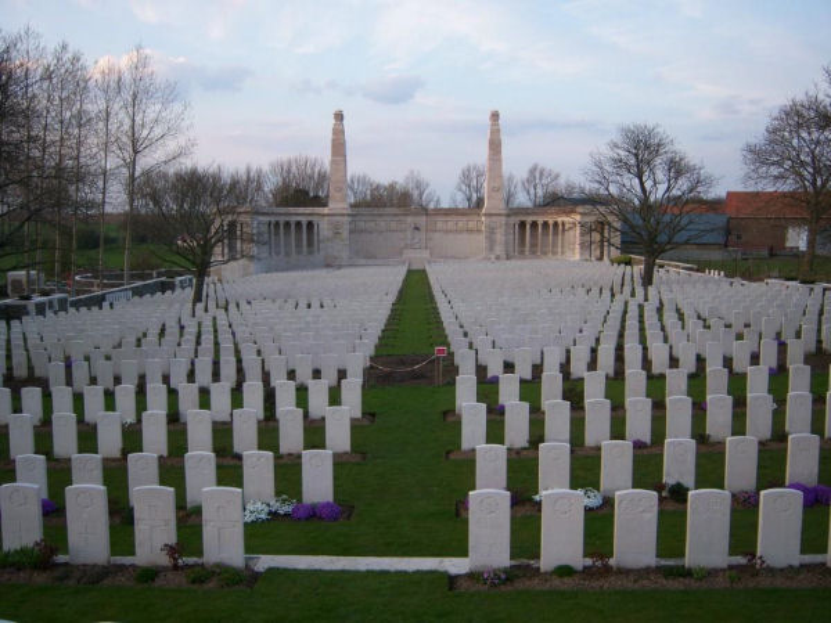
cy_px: 312
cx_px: 416
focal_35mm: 36
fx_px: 864
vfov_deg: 39.7
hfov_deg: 51.4
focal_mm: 7.5
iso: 80
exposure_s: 1/160
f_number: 2.8
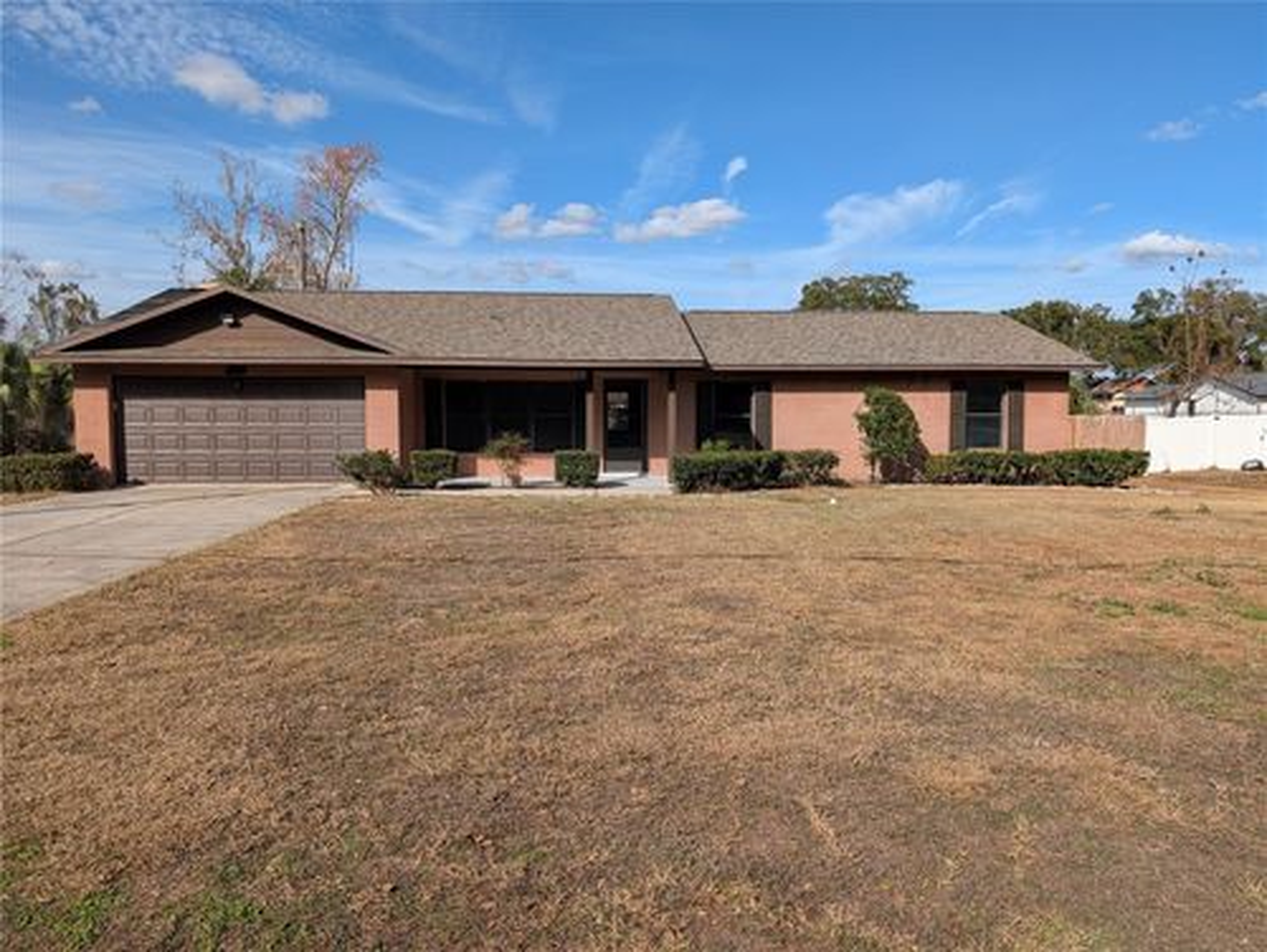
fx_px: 879
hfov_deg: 71.5
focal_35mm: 24
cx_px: 634
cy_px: 476
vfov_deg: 56.9
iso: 16
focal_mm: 6.9
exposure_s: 1/1383
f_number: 1.68
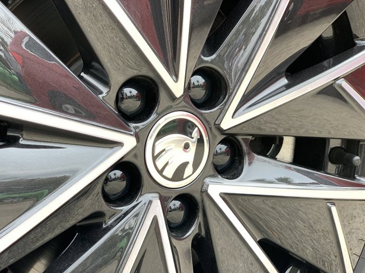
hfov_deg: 36.8
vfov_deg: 28.0
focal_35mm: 52
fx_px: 548
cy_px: 136
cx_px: 182
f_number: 2.4
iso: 16
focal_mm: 6
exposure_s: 1/122
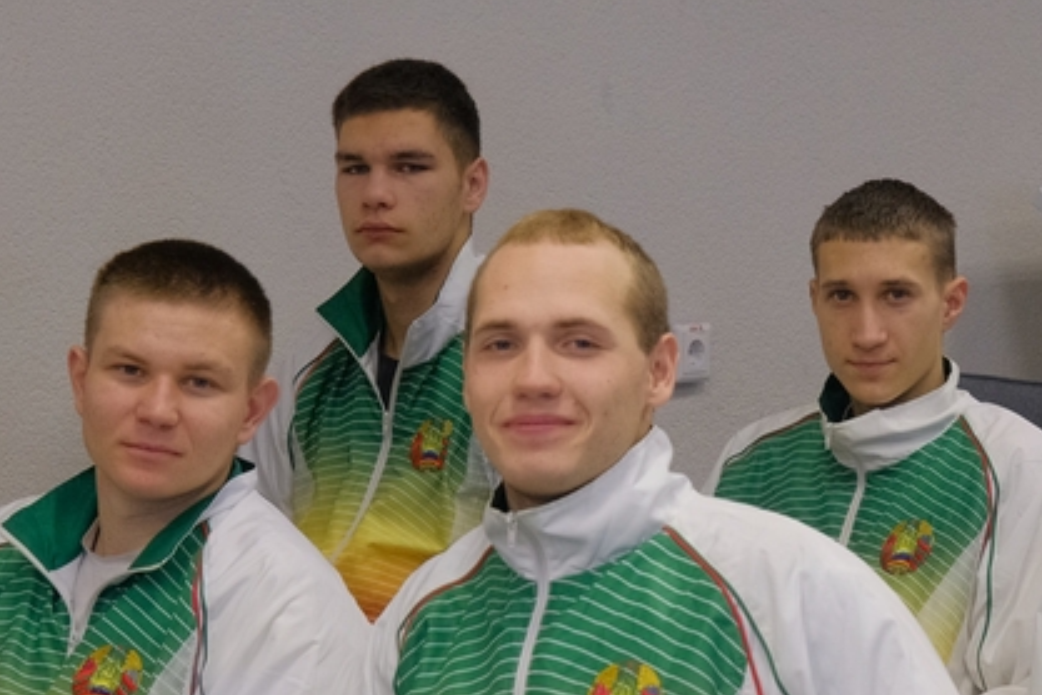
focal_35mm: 127
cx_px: 617
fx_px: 3676
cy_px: 344
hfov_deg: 16.1
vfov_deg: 10.8
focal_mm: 35
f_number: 5
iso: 1600
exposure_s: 1/60
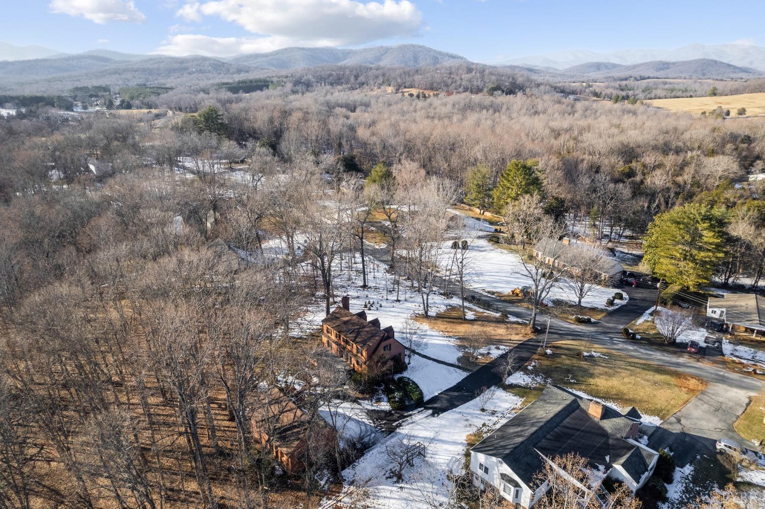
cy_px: 254
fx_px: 467
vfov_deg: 57.2
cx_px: 382
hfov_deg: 78.6
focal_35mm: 22
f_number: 2.8
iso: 150
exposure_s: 1/160
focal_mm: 8.38
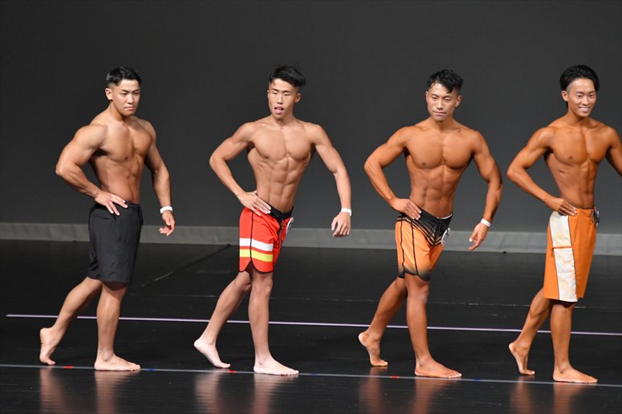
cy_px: 207
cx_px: 311
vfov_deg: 4.4
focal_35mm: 315
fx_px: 5440
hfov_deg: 6.5
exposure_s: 1/400
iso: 4000
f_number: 5.6
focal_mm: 210
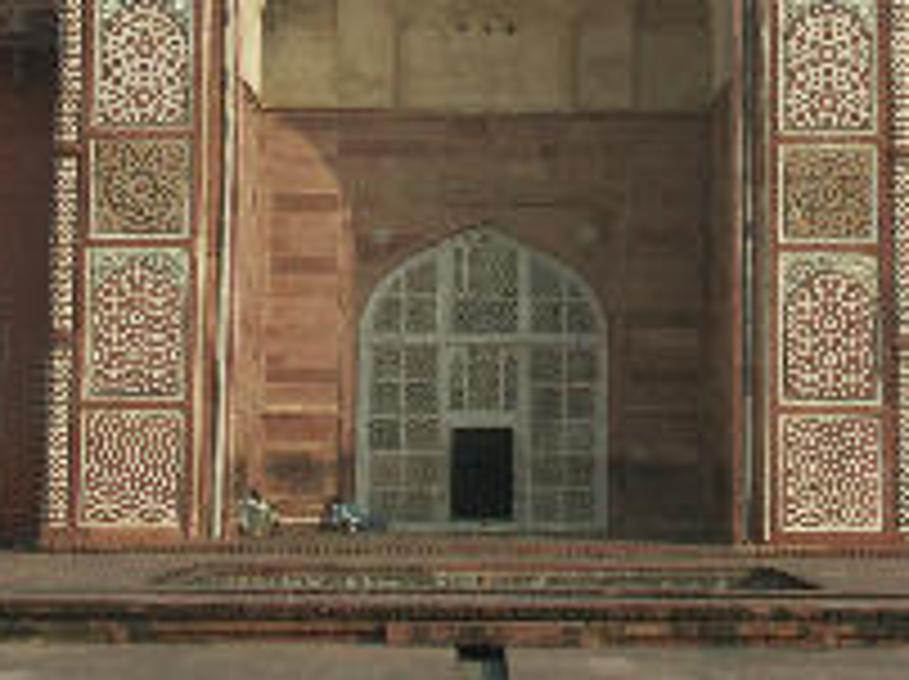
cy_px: -72
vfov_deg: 14.0
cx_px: 529
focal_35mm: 103
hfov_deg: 19.1
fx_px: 2702
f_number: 8
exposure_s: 1/500
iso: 100
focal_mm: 10.02
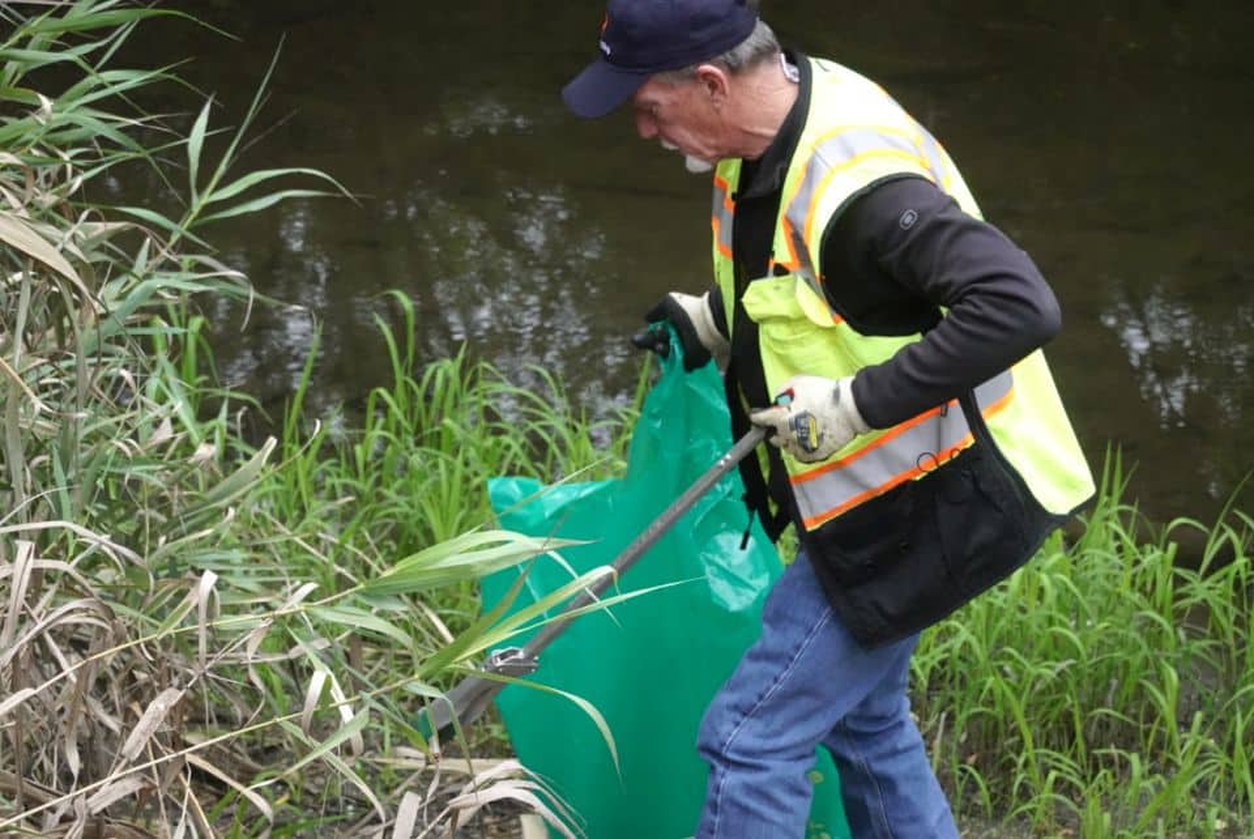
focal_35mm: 175
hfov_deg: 11.7
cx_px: 627
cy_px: 420
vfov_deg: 7.9
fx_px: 6101
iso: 3200
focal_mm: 63.55
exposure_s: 1/800
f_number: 4.5
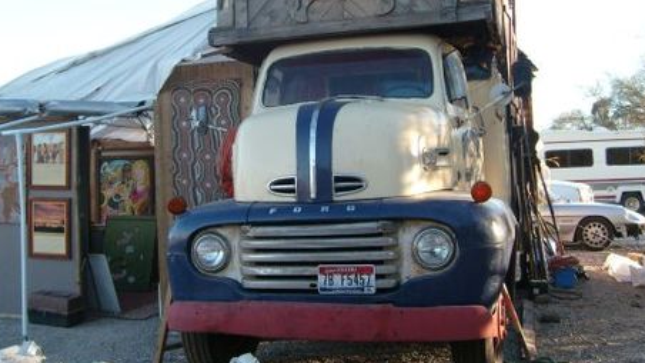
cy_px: 124
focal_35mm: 45
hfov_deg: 45.4
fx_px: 769
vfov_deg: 26.4
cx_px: 289
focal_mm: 5.8
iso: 80
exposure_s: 1/350
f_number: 2.8
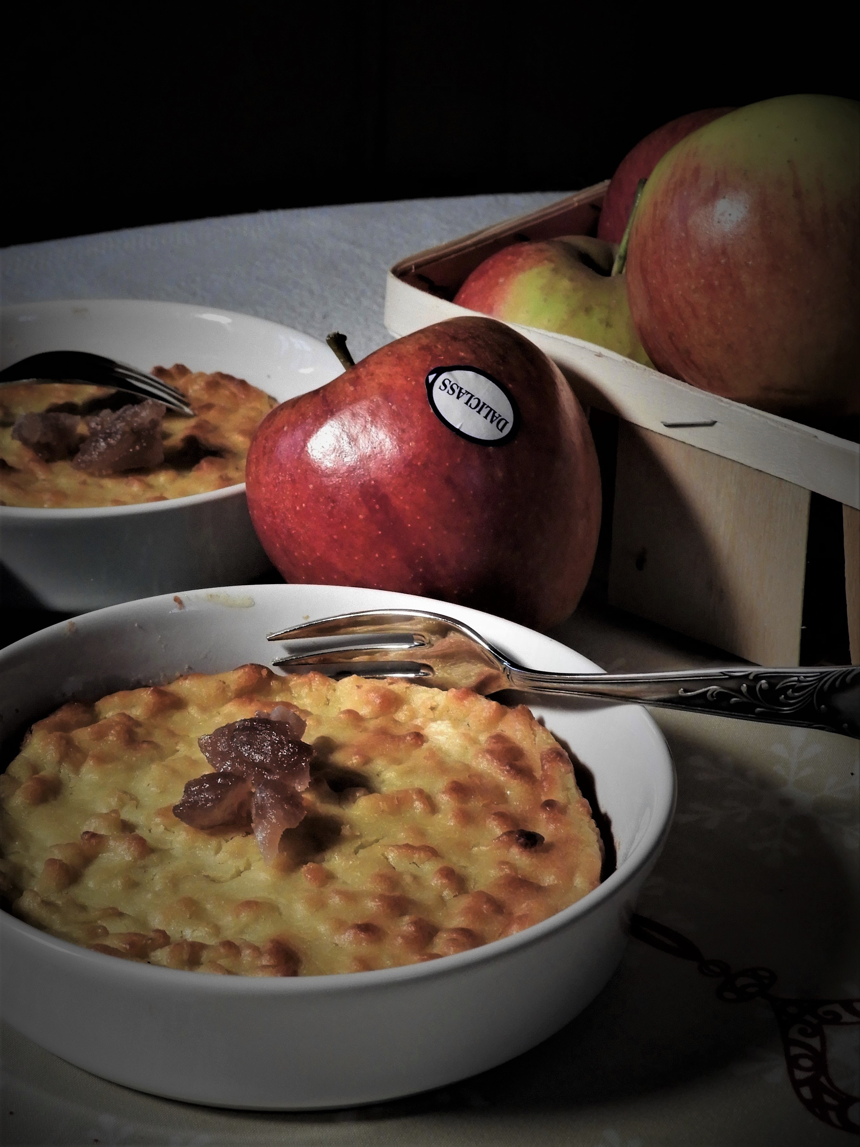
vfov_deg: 38.2
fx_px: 1656
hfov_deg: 29.1
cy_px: 574
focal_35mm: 50
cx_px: 430
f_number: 4
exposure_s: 1/25
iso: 400
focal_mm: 9
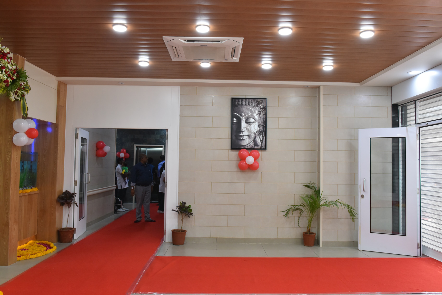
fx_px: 356
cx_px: 221
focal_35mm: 29
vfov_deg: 45.0
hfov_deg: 63.6
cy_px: 148
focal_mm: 29
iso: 1600
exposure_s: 1/100
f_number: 7.1
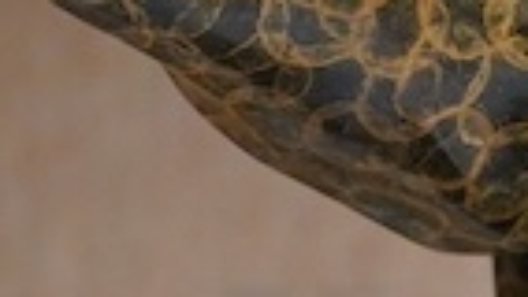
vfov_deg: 3.2
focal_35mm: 374
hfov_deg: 5.7
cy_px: 442
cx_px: 653
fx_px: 5238
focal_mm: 30
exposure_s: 1/400
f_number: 4.5
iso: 3200
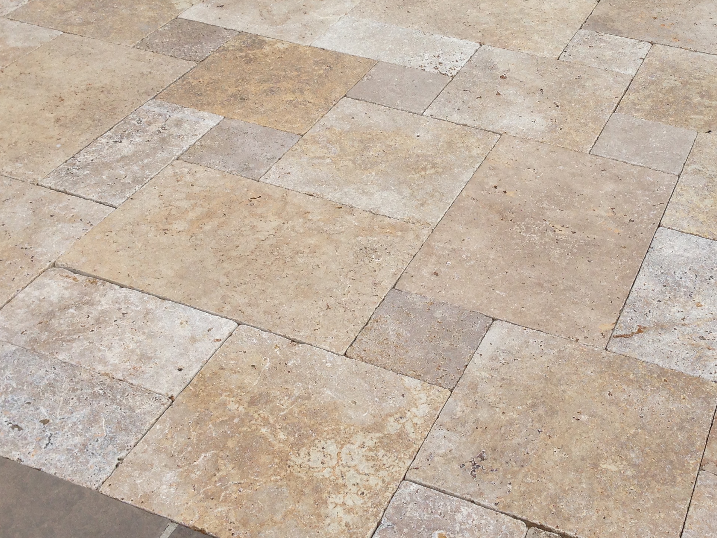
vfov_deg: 25.9
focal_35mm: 56
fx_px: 1160
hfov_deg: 34.3
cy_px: 161
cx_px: 412
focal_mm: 4.13
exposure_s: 1/1869
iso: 50
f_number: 2.4
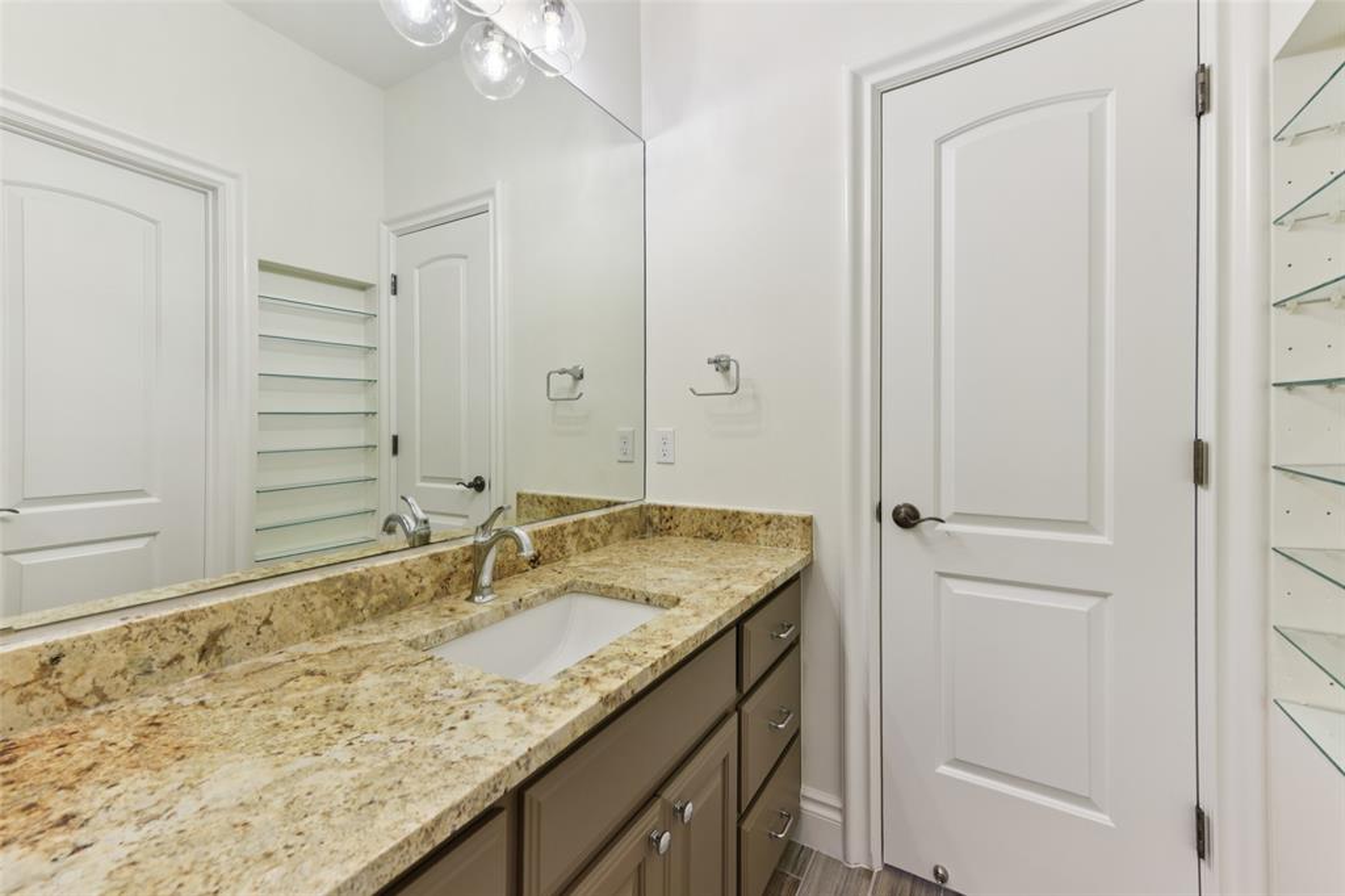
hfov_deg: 104.3
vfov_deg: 81.2
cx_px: 672
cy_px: 448
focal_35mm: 14
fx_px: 523
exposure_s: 1/8
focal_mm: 14
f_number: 8
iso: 160
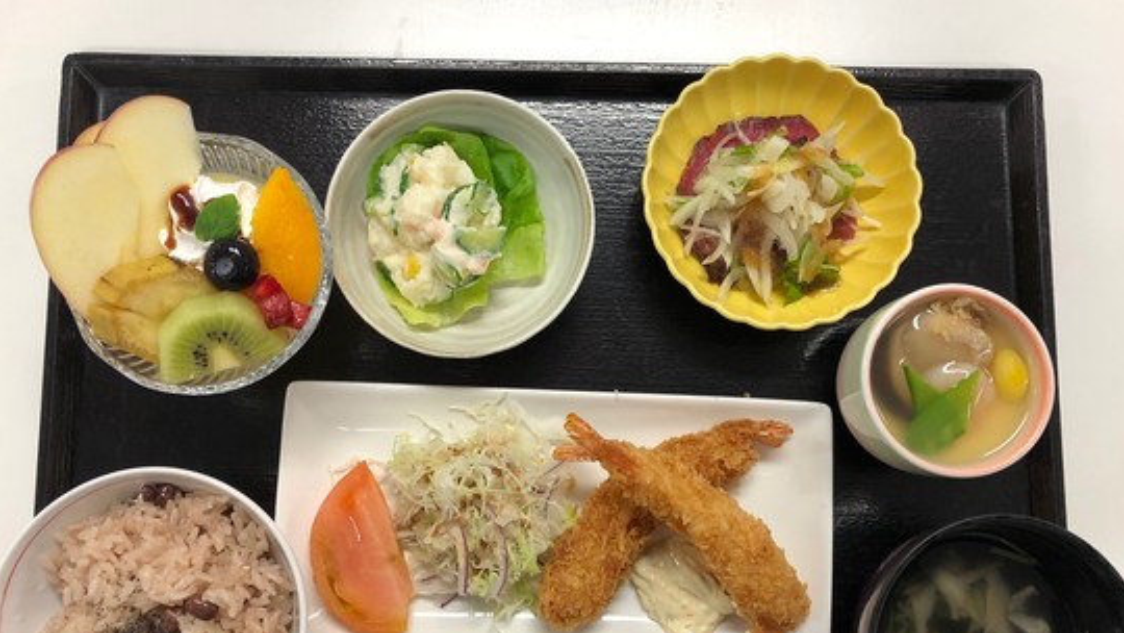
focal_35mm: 31
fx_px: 924
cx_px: 567
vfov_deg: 37.7
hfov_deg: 62.6
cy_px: 360
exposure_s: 1/30
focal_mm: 3.99
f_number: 1.8
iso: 32
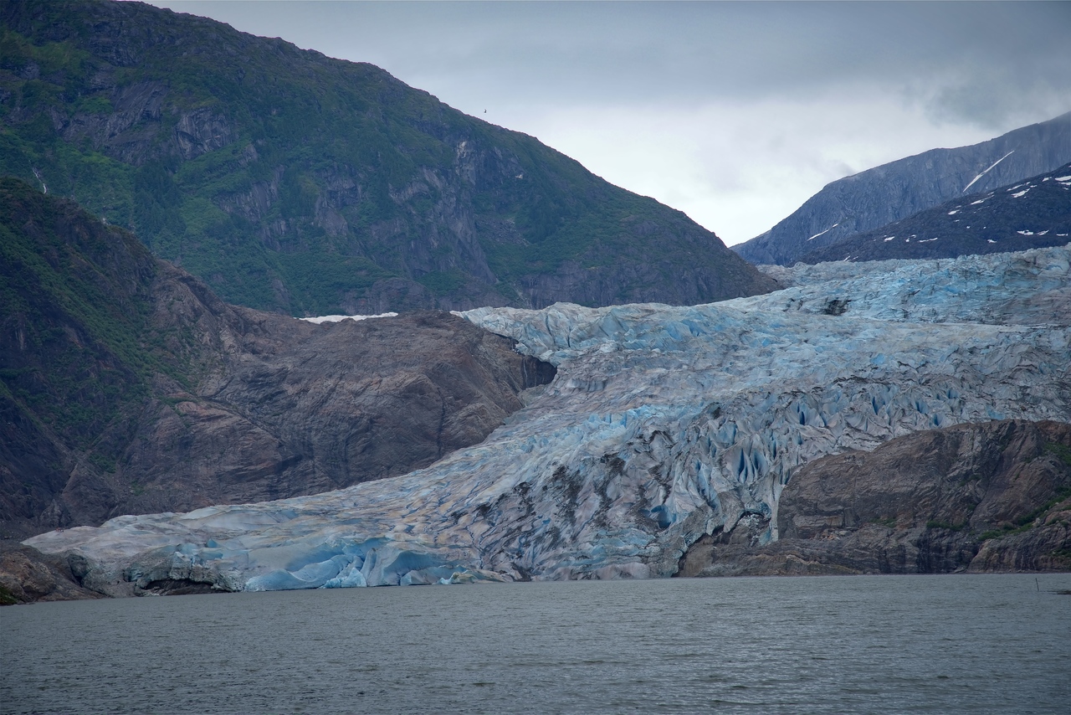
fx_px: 3571
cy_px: 358
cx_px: 536
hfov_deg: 17.1
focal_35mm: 120
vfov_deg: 11.4
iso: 100
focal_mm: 120
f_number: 8
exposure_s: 1/250
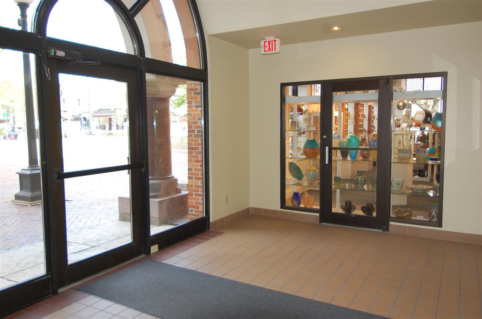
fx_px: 361
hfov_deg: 67.5
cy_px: 160
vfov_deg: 47.7
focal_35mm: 27
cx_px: 241
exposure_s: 1/160
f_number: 4
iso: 400
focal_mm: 18
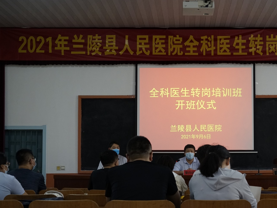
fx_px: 464
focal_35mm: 58
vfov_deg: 25.1
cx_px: 195
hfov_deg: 32.8
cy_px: 138
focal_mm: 39
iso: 2000
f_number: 4
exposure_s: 1/160
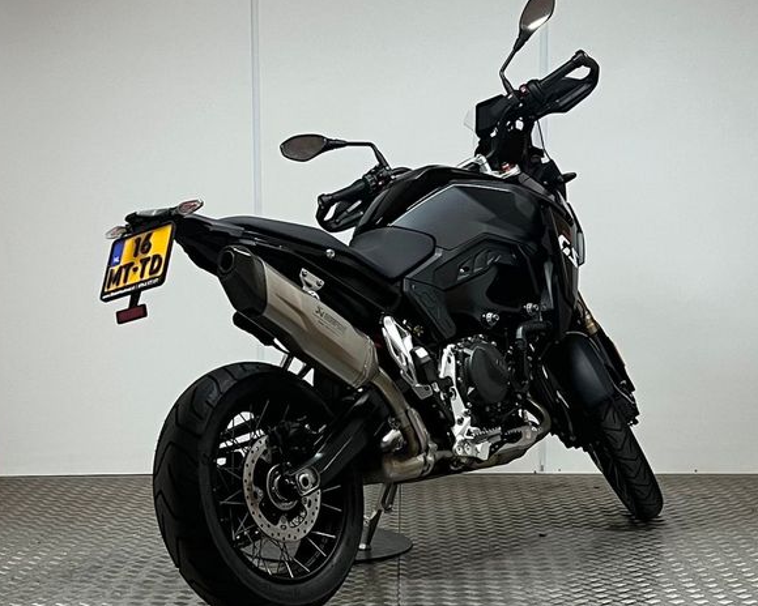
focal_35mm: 28
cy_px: 307
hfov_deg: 62.1
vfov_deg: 51.5
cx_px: 405
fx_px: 628
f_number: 1.5
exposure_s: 1/50
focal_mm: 5.7
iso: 80
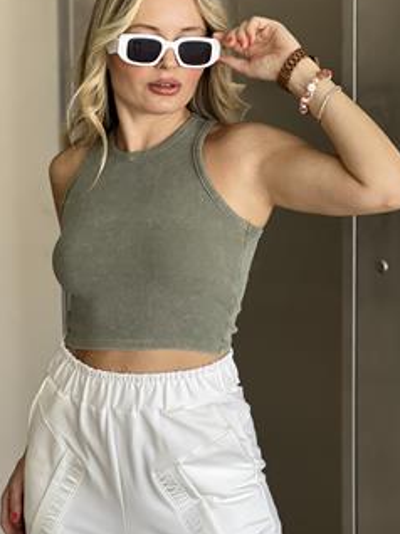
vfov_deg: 17.4
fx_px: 1743
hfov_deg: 13.1
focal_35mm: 113
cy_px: 232
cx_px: 171
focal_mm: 9
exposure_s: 1/121
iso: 125
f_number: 2.8
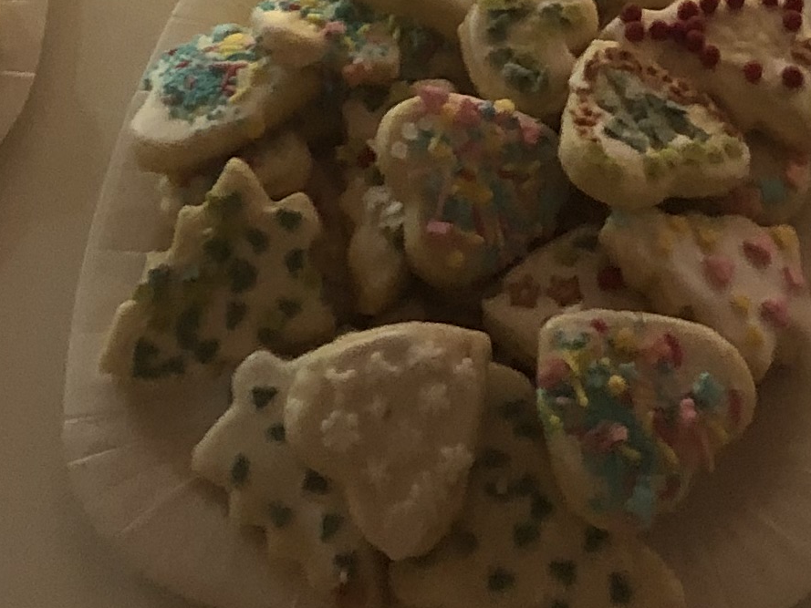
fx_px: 2976
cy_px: -585
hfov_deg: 15.4
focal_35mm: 127
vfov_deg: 10.7
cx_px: 621
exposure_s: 1/11
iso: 100
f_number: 1.8
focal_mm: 3.99
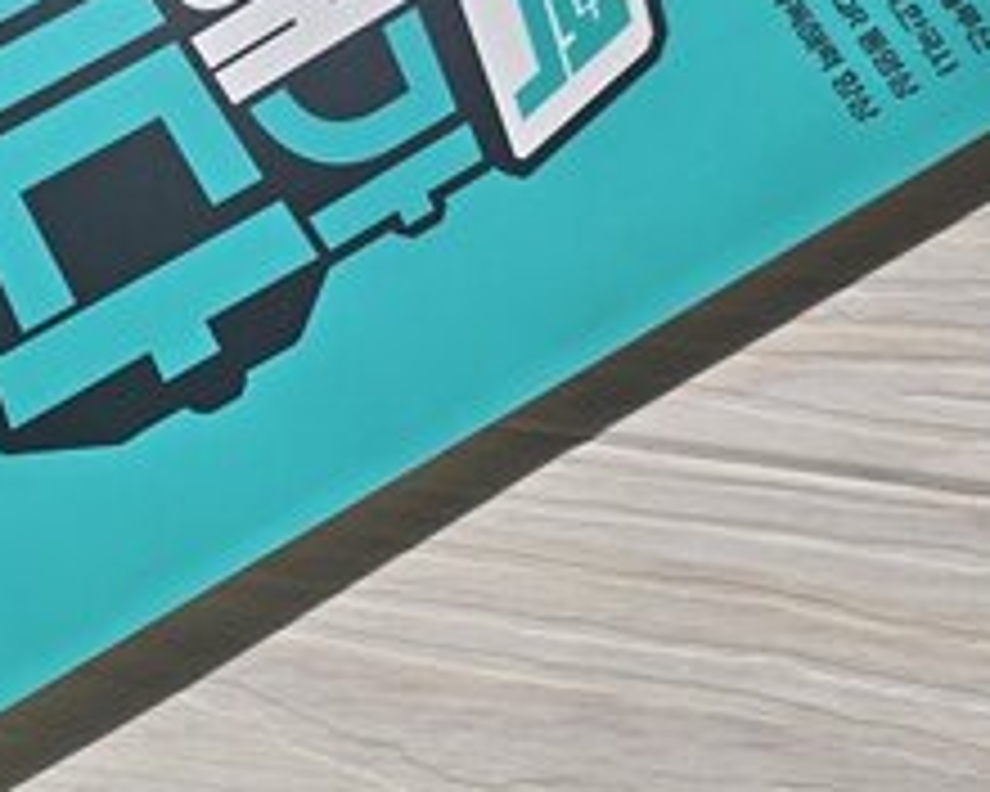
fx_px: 1494
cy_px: 160
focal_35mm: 51
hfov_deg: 35.1
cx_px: 158
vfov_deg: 29.0
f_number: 1.7
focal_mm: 6.3
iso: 12
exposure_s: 1/648
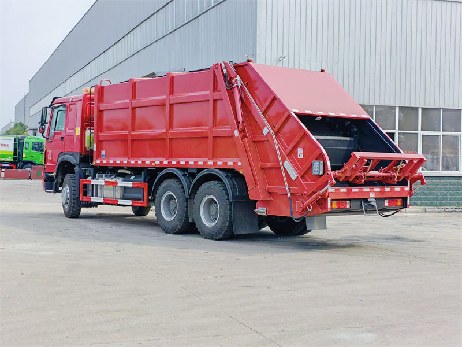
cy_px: 174
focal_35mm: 54
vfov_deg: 27.0
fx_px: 721
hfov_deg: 35.5
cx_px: 231
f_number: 1.9
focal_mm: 5.52
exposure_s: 1/2392
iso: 80
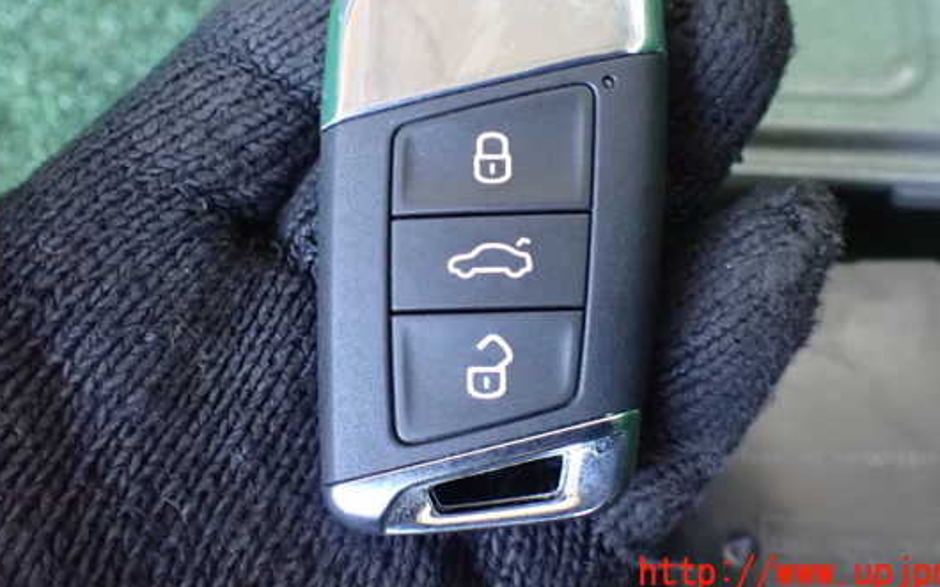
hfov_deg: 54.0
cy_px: 197
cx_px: 507
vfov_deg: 35.0
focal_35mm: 36
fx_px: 922
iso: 1600
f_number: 2.3
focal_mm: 5.4
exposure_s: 1/30
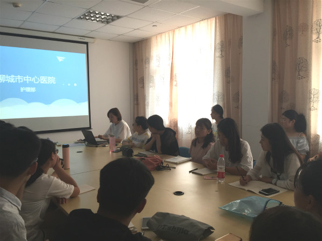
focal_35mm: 29
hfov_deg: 61.7
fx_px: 270
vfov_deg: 48.2
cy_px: 120
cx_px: 161
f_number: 2.2
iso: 32
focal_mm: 4.15
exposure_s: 1/50
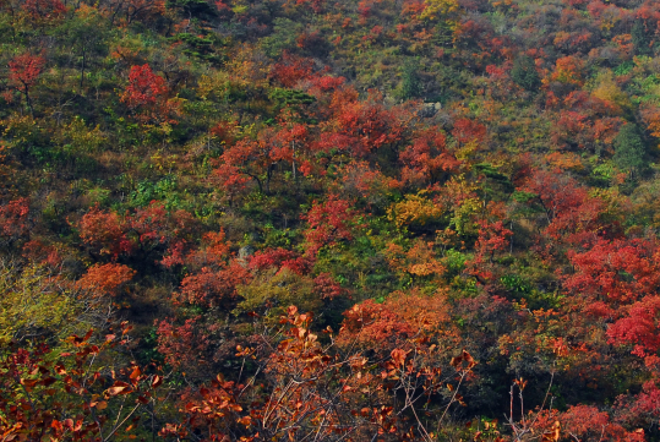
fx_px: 1046
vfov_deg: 23.8
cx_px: 493
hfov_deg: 34.3
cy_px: 161
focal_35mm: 57
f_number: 10
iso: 200
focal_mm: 20
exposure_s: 1/90
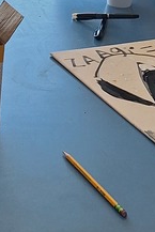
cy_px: 31
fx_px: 729
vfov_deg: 17.9
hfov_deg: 11.6
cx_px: -88
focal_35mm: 113
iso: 40
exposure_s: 1/120
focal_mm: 5.54
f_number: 1.8
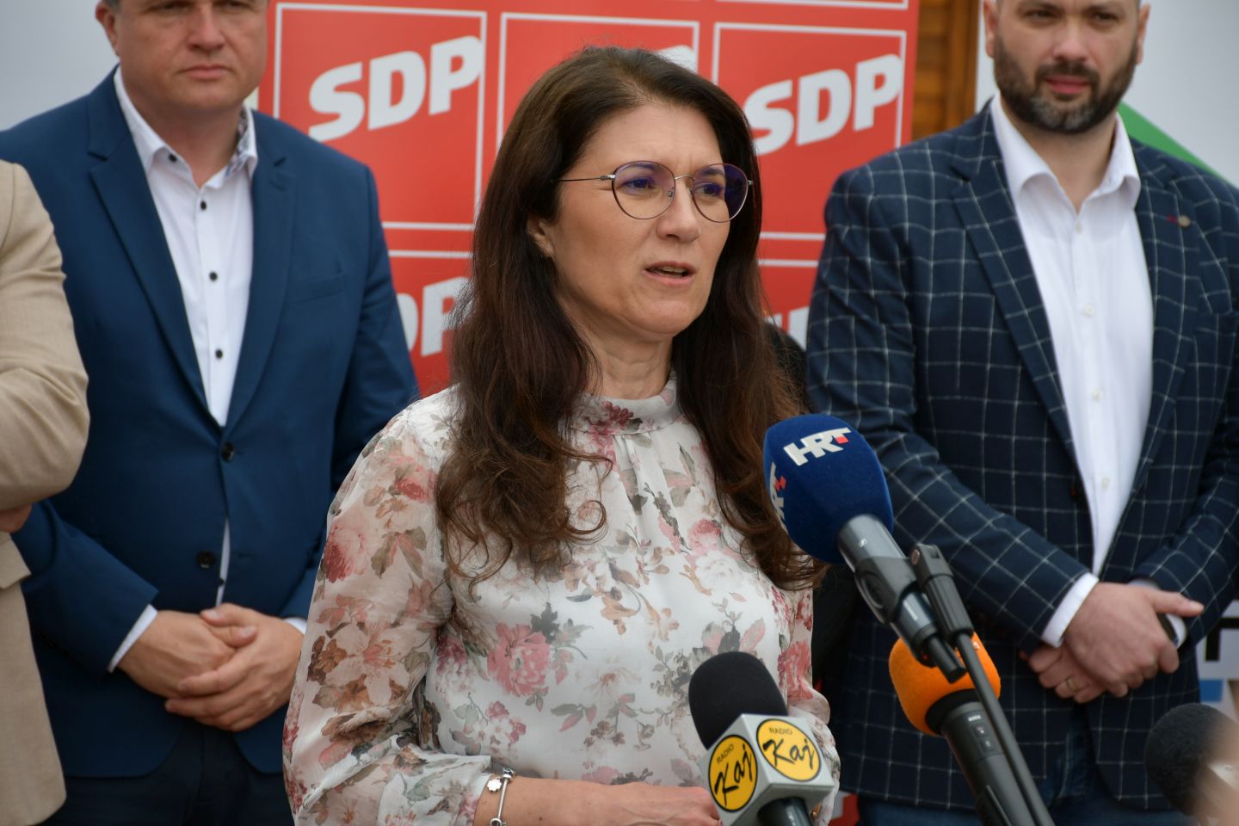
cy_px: 413
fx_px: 4646
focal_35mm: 135
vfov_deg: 10.2
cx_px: 620
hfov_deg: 15.2
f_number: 7.1
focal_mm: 90
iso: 200
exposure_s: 1/250
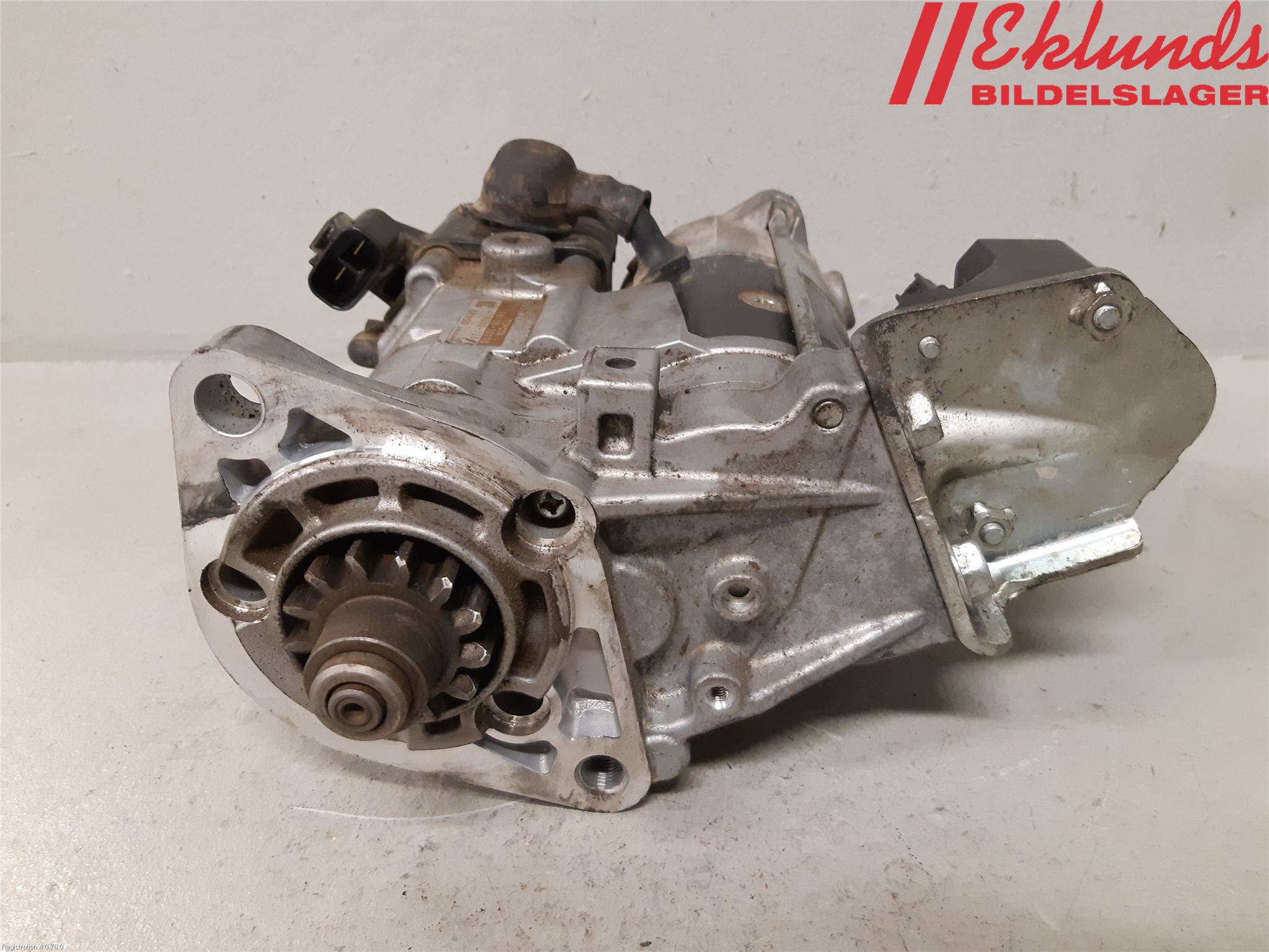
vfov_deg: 53.1
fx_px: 953
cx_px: 634
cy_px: 476
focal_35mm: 26
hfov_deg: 67.3
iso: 250
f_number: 1.7
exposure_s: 1/50
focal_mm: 3.93
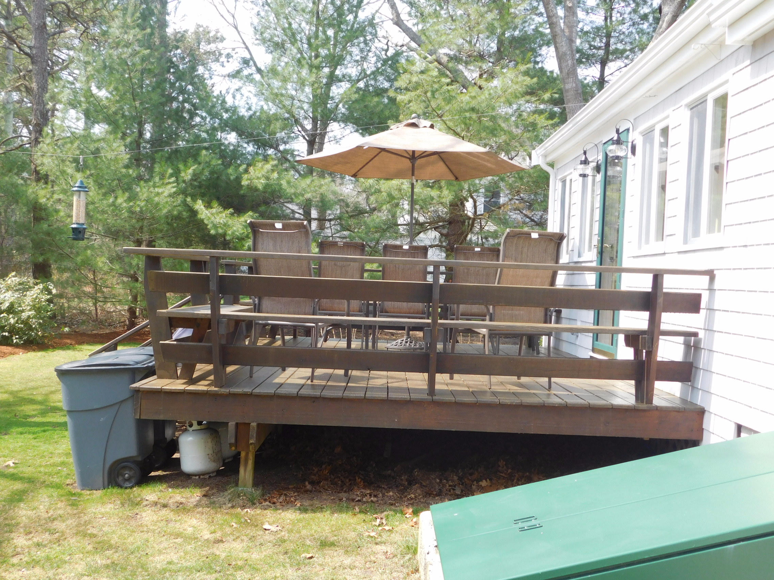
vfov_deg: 36.0
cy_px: 290
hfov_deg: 46.8
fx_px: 894
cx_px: 387
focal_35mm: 40
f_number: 3.6
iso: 125
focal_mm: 7.1
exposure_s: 1/200
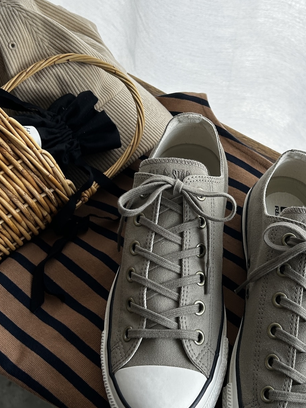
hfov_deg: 31.4
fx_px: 542
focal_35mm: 46
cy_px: 202
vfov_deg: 41.2
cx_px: 194
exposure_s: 1/539
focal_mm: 5.7
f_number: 1.5
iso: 50
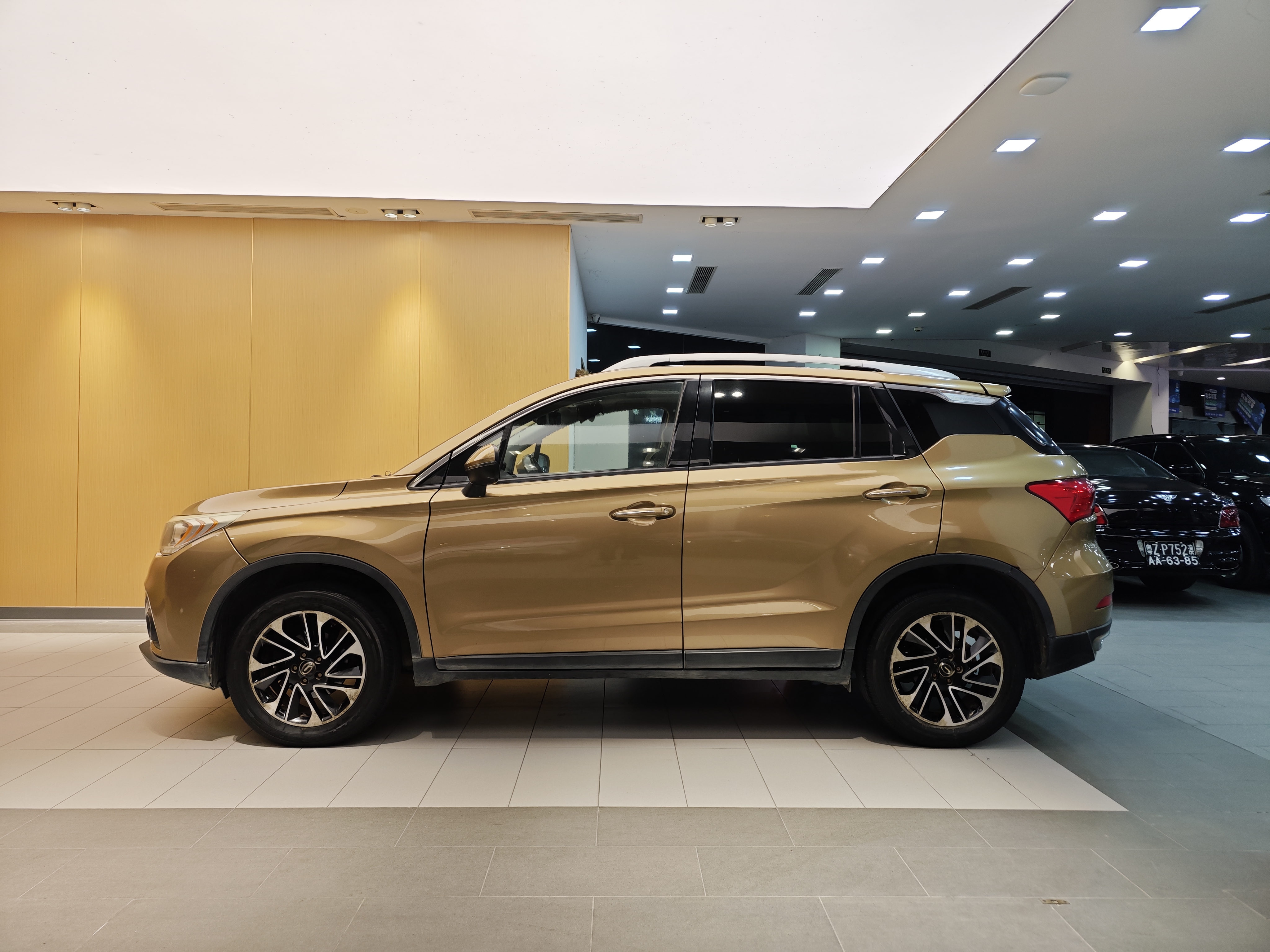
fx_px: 844
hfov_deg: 73.9
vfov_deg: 58.9
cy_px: 476
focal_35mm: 23
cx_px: 635
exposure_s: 1/100
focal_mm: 8.7
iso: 64
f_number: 1.9
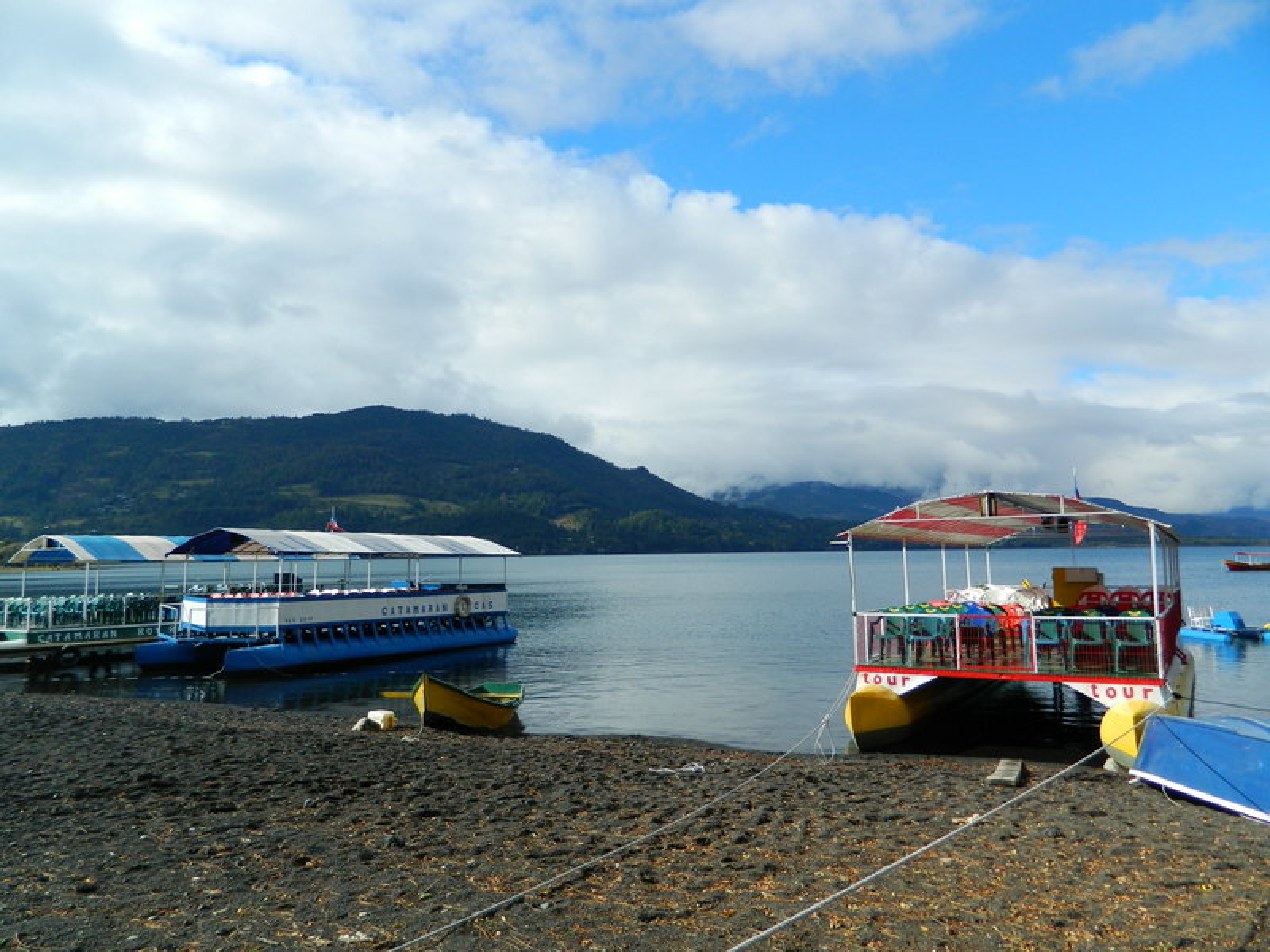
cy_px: 476
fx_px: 917
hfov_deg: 69.4
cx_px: 635
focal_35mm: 25
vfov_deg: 54.9
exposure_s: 1/125
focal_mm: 4.5
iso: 80
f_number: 8.7
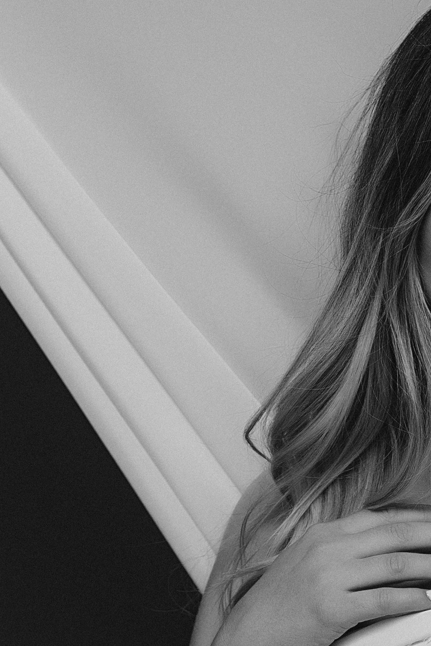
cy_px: 710
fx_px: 3879
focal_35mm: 216
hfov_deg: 6.3
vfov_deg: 9.4
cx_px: 496
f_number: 5
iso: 200
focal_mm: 68
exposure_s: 1/160
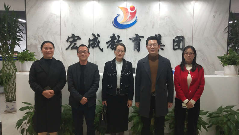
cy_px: 58
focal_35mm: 33
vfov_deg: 35.6
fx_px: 209
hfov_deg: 59.5
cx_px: 120
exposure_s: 1/50
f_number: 1.8
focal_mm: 3.95
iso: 241
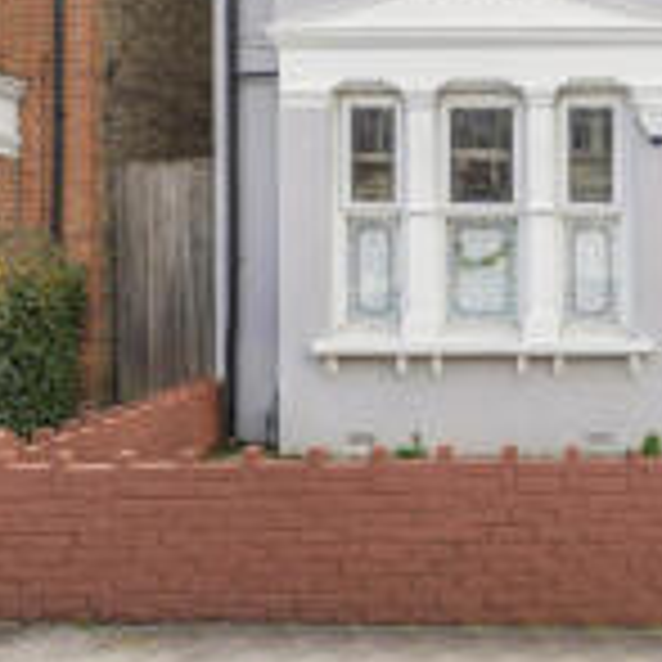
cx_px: 543
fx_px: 952
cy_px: -38
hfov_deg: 36.8
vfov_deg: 34.0
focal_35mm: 44
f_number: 8
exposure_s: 1/160
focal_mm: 16
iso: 400
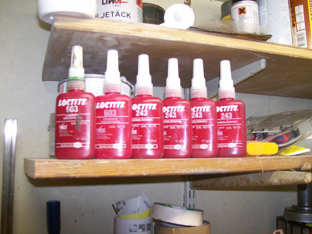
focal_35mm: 36
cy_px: 117
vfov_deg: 39.7
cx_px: 156
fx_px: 324
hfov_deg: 51.4
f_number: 2.7
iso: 140
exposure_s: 1/64
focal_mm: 6
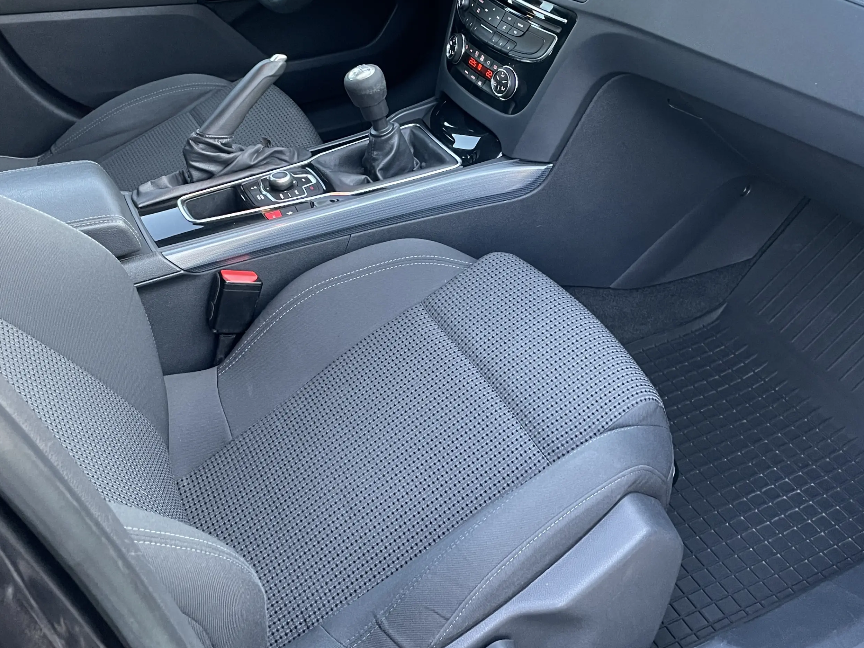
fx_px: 998
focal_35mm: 40
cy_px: 246
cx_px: 507
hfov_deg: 46.6
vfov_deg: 35.8
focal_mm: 4.2
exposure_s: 1/60
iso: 320
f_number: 1.6
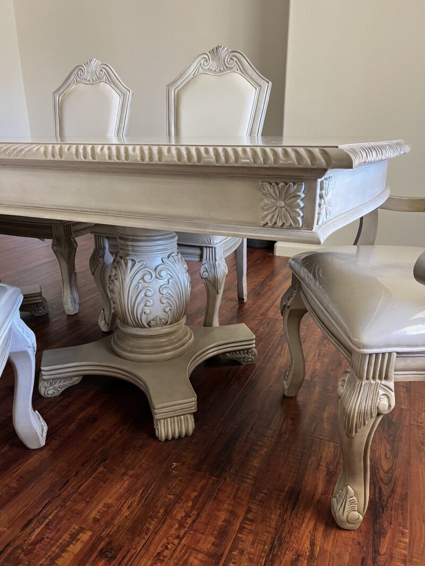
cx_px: 212
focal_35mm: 26
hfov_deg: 53.1
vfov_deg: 67.3
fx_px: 426
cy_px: 283
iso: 250
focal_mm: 5.7
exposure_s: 1/60
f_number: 1.5
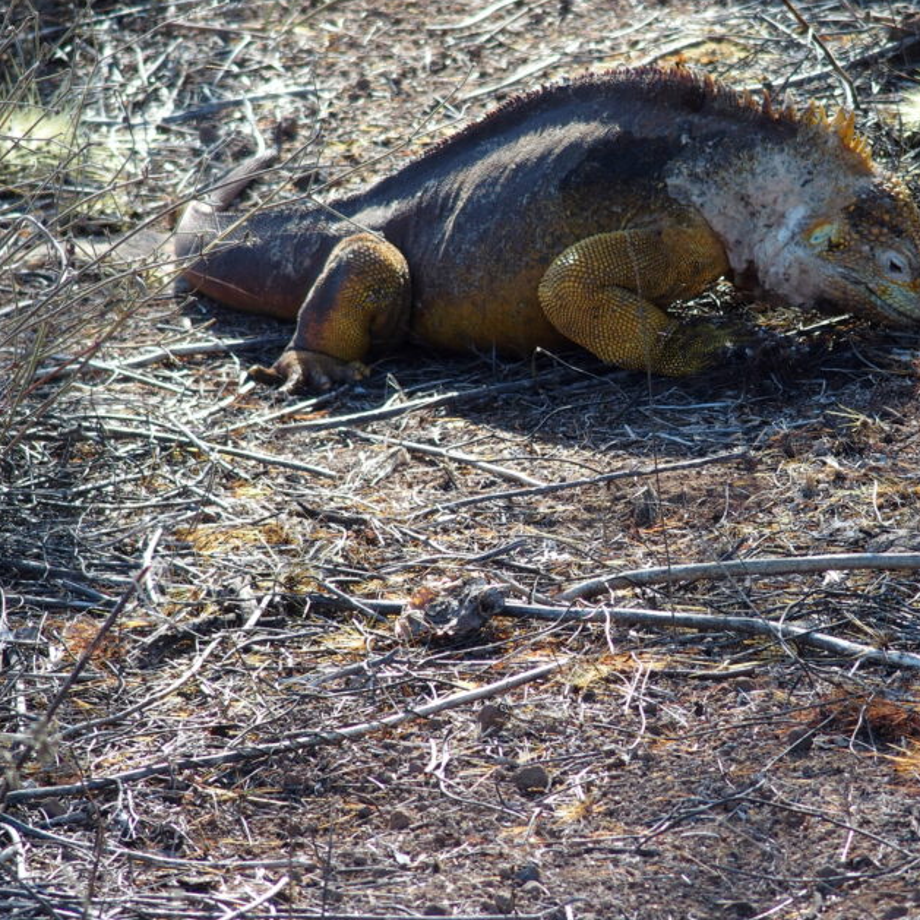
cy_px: 429
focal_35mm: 432
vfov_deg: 4.1
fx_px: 12990
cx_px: 667
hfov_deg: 4.1
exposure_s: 1/320
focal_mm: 64.3
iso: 100
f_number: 3.5
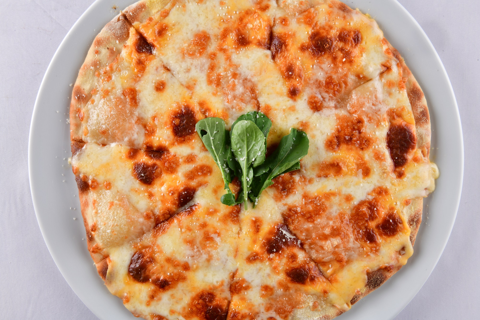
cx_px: 240
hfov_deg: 54.4
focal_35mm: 35
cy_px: 160
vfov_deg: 37.8
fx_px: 467
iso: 80
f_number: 22
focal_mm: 35
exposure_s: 1/160
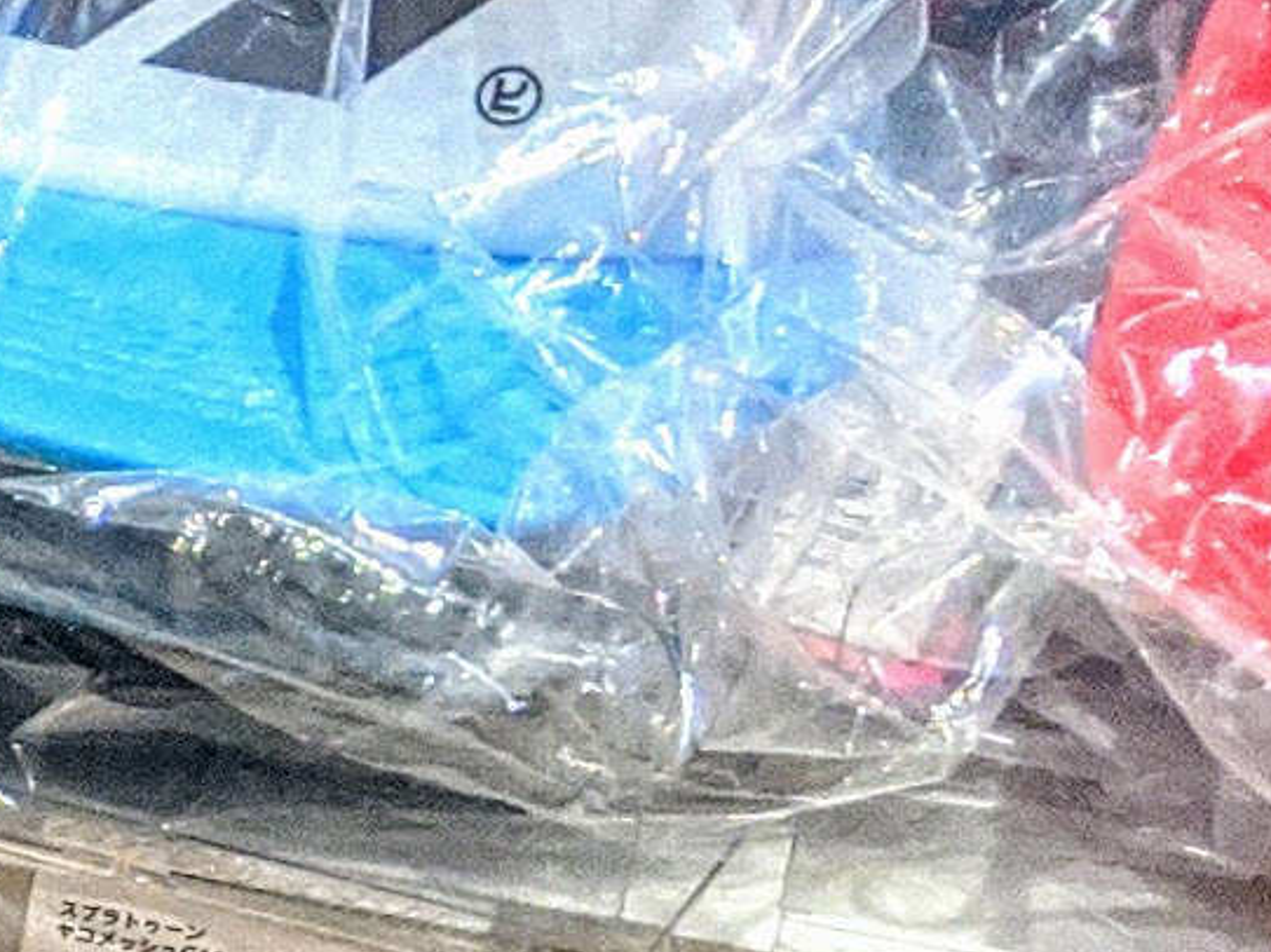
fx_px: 7377
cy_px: 1308
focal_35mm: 201
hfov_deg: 7.6
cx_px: -3372
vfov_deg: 7.3
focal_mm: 4.44
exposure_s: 1/100
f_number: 1.8
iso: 100
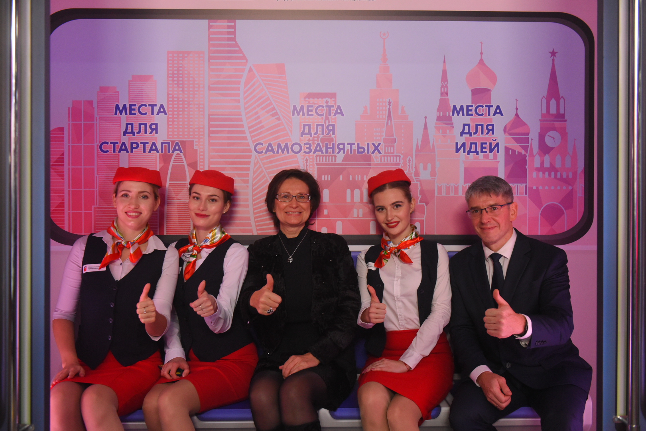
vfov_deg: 35.1
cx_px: 323
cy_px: 216
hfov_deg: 50.7
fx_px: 682
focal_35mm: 38
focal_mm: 38
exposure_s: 1/200
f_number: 4
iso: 4000
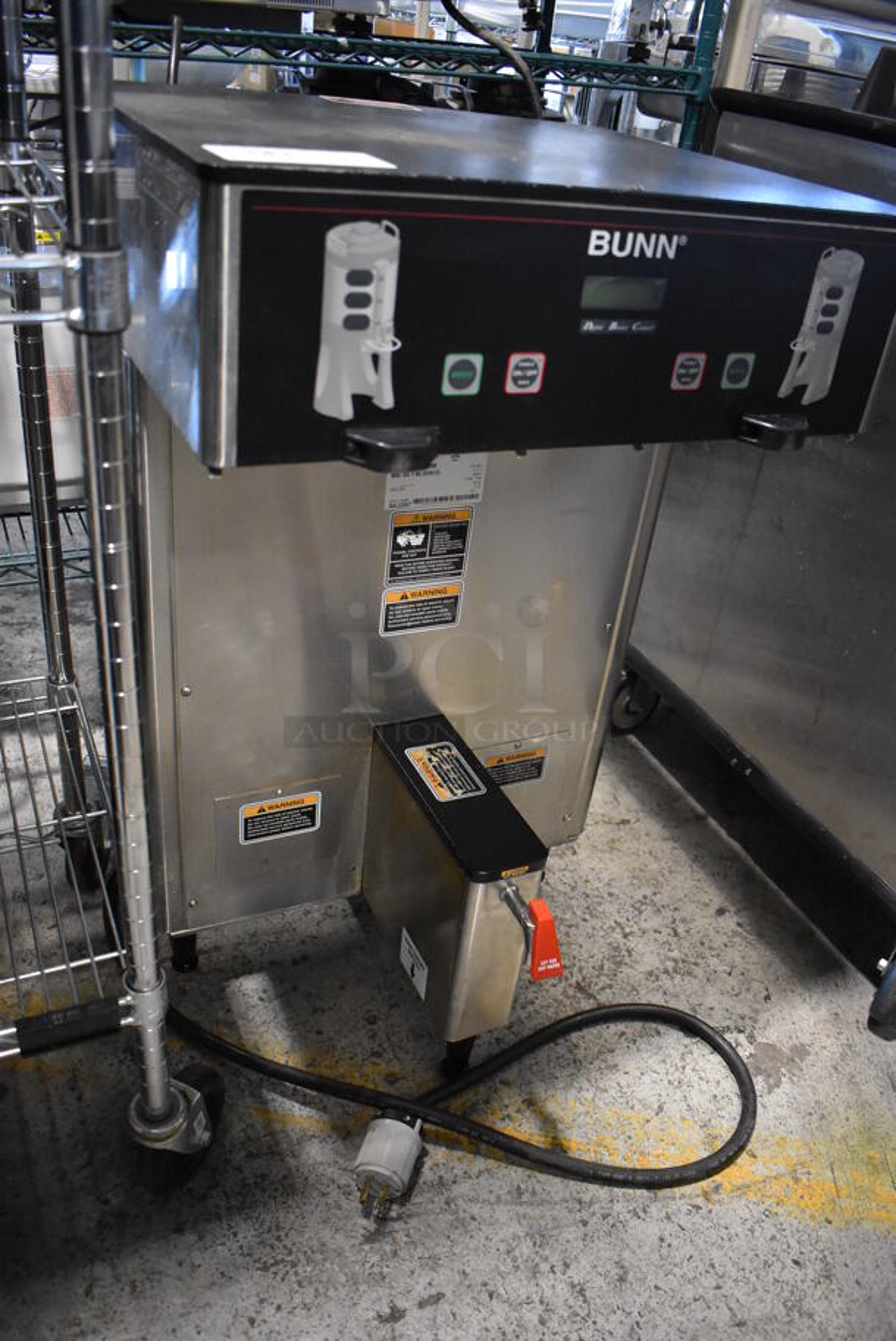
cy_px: 670
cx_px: 448
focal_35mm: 27
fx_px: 1006
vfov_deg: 67.3
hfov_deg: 48.0
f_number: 3.5
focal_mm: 18
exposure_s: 1/125
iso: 4500
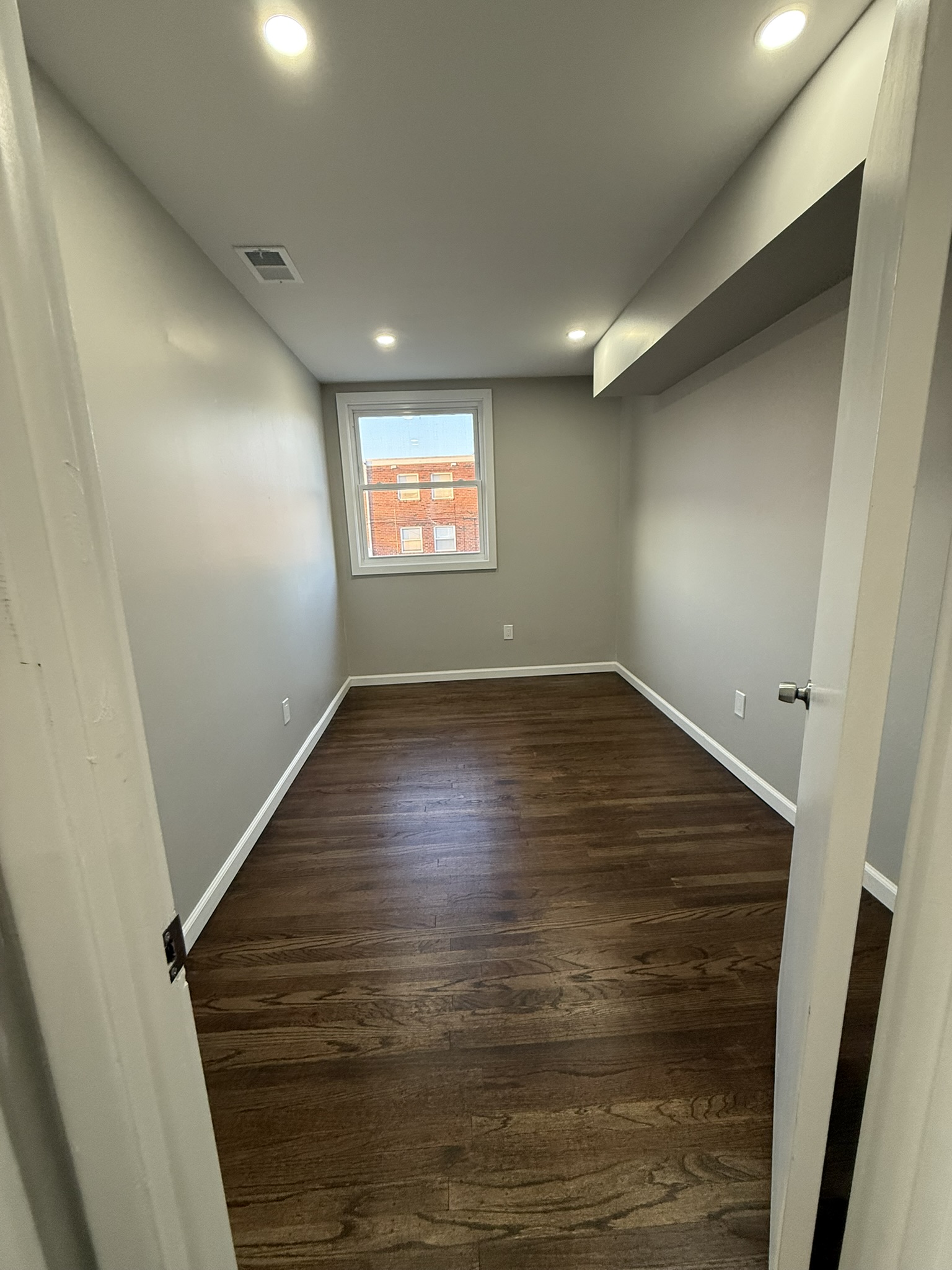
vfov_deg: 102.1
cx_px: 476
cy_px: 635
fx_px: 513
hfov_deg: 85.7
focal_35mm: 14
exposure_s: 1/120
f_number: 2.2
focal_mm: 2.22
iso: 320
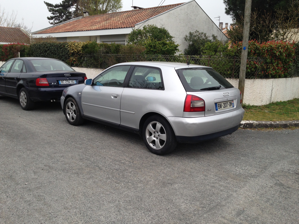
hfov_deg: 55.4
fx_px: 285
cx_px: 150
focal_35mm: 33
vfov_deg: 42.9
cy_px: 112
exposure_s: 1/371
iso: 50
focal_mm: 4.12
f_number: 2.4
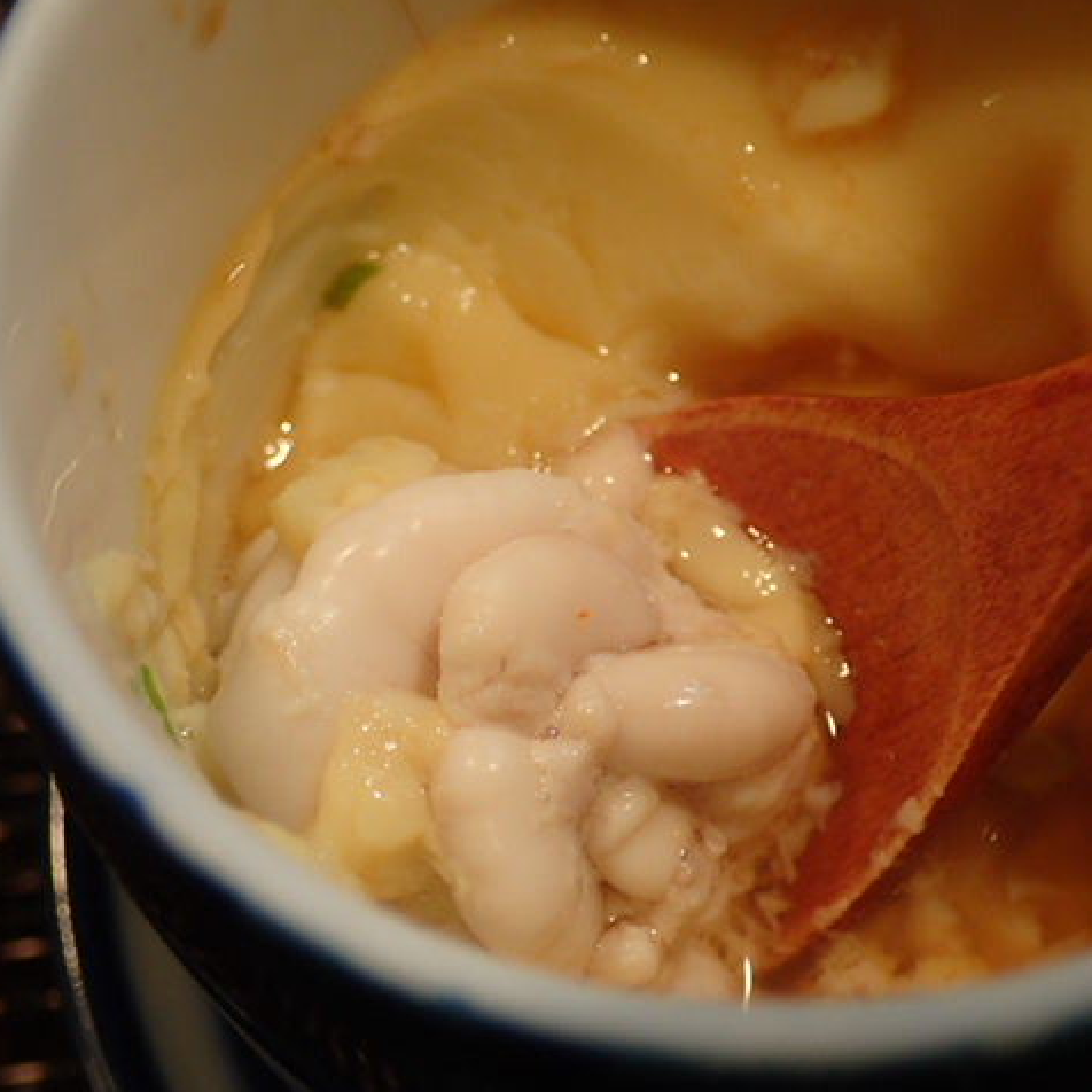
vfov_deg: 27.3
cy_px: 544
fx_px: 2248
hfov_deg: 27.3
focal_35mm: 63
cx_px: 645
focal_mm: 9.61
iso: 250
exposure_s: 1/50
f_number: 3.4
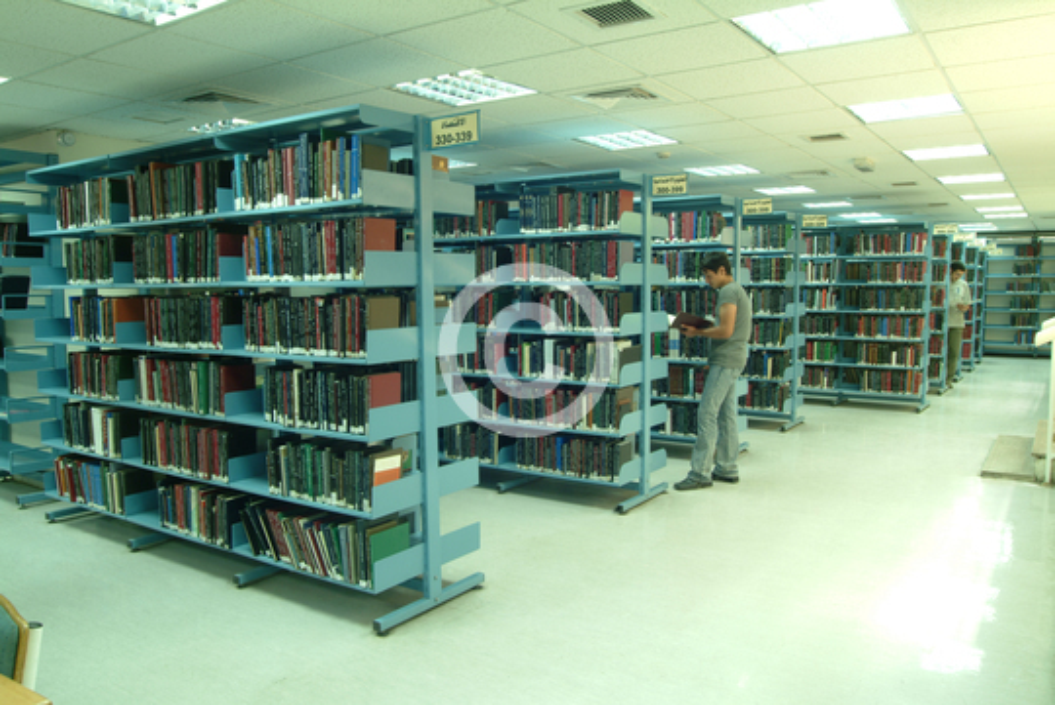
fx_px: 748
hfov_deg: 70.4
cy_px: 352
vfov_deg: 50.5
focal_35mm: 26
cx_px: 528
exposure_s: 2
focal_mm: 17
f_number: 11
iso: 100
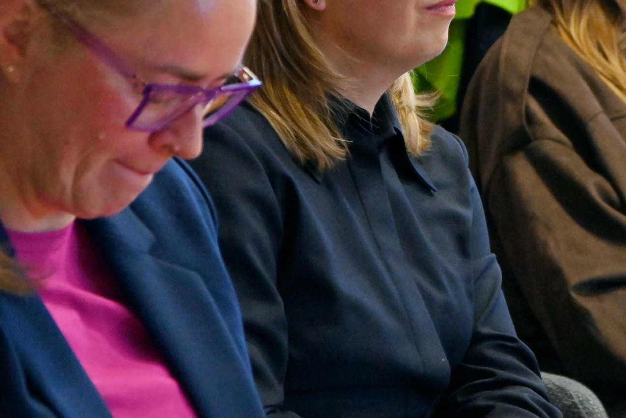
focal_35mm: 197
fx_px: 3426
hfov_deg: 10.4
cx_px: 534
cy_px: 163
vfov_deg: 7.0
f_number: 4
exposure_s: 1/125
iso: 4000
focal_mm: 70
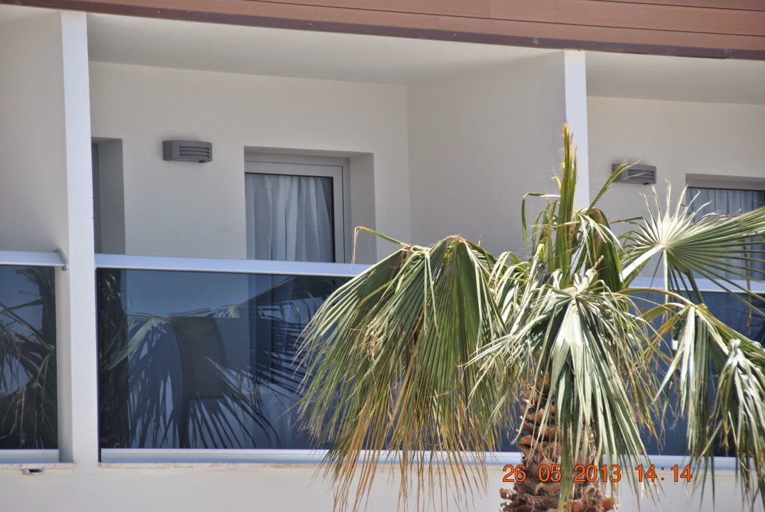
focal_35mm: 225
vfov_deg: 6.1
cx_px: 382
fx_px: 4787
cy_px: 256
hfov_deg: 9.1
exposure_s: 1/500
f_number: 5.6
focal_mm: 150
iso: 200
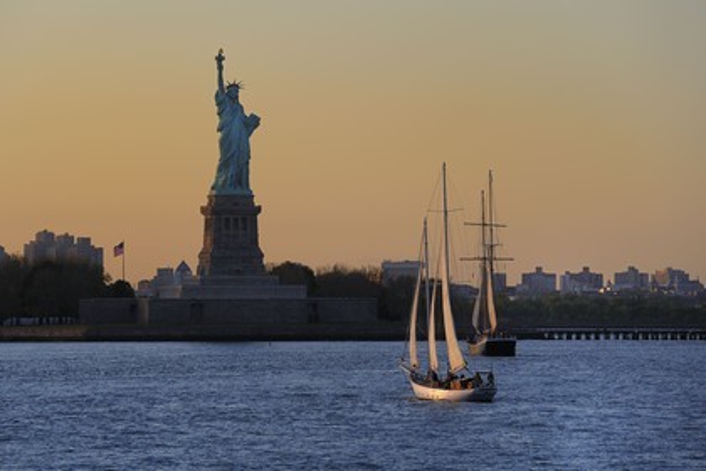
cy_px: 236
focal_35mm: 200
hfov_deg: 10.3
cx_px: 353
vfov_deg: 6.9
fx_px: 3922
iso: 400
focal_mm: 200
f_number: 6.3
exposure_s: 1/320
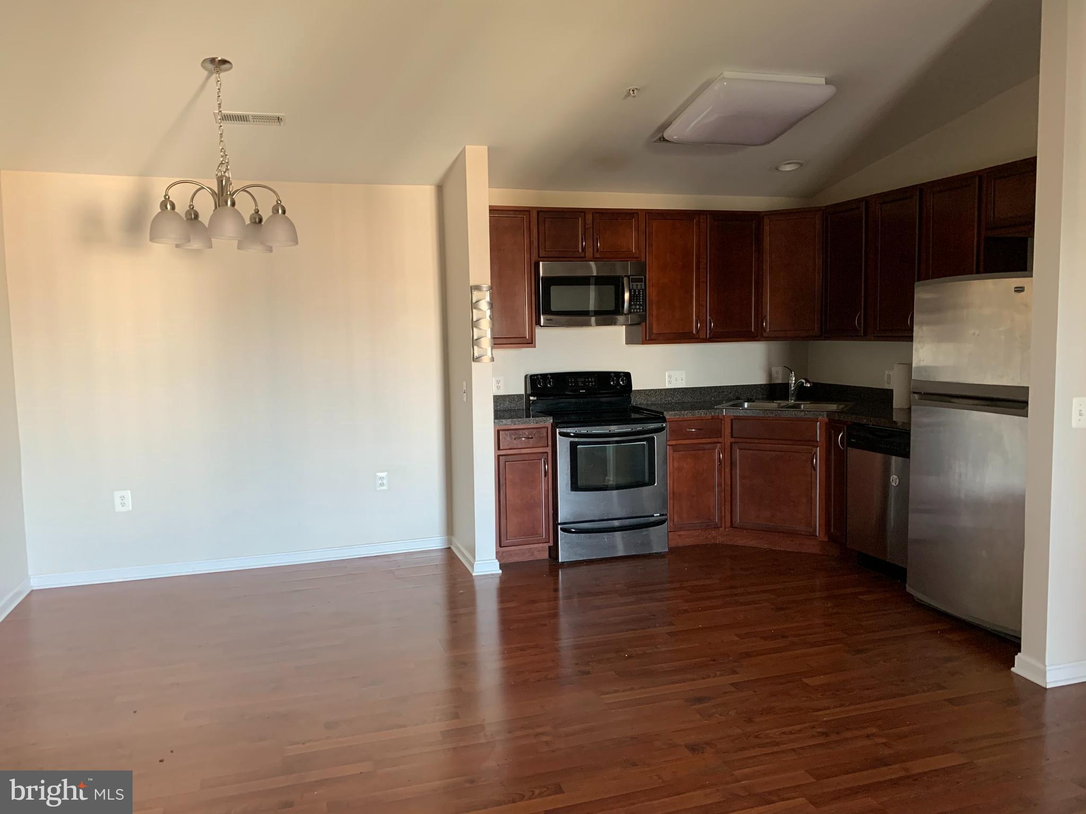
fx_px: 816
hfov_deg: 67.3
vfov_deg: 53.1
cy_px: 407
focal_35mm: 26
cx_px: 543
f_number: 1.8
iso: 200
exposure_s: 1/60
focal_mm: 4.25
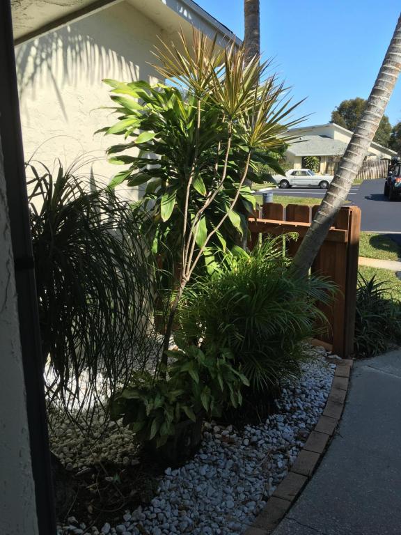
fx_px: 448
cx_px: 200
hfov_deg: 48.2
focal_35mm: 29
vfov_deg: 61.7
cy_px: 268
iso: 25
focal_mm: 4.15
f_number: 2.2
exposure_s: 1/905
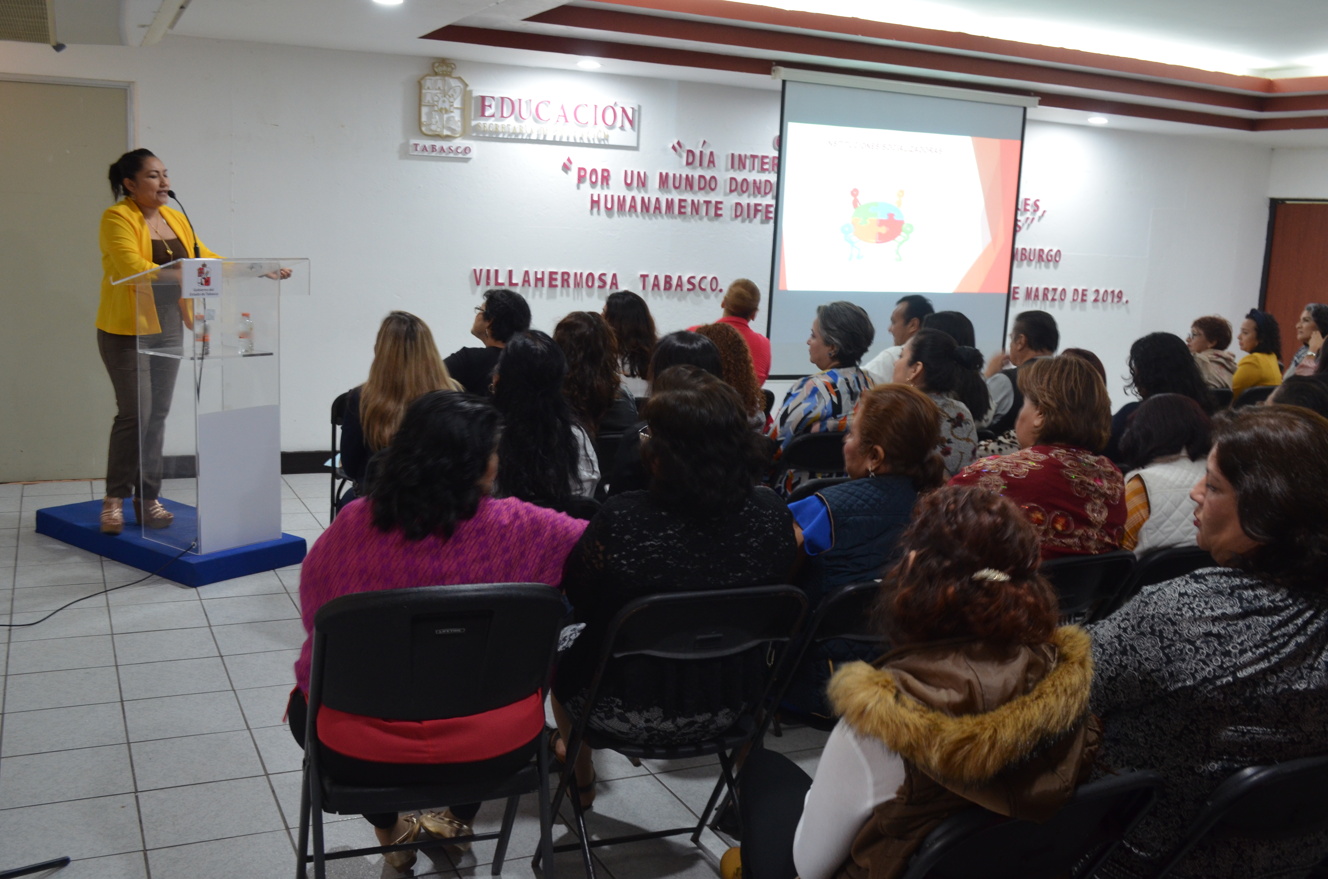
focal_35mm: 33
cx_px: 664
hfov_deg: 57.3
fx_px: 1215
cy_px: 440
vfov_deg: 39.8
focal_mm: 22
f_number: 5.6
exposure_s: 1/10
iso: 800
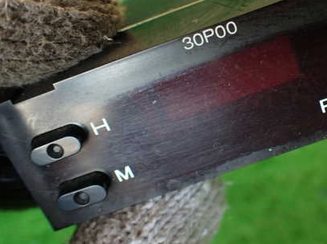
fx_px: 444
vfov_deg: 30.8
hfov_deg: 39.6
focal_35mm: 47
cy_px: 100
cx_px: 234
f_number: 2.4
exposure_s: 1/40
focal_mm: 5.79
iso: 200
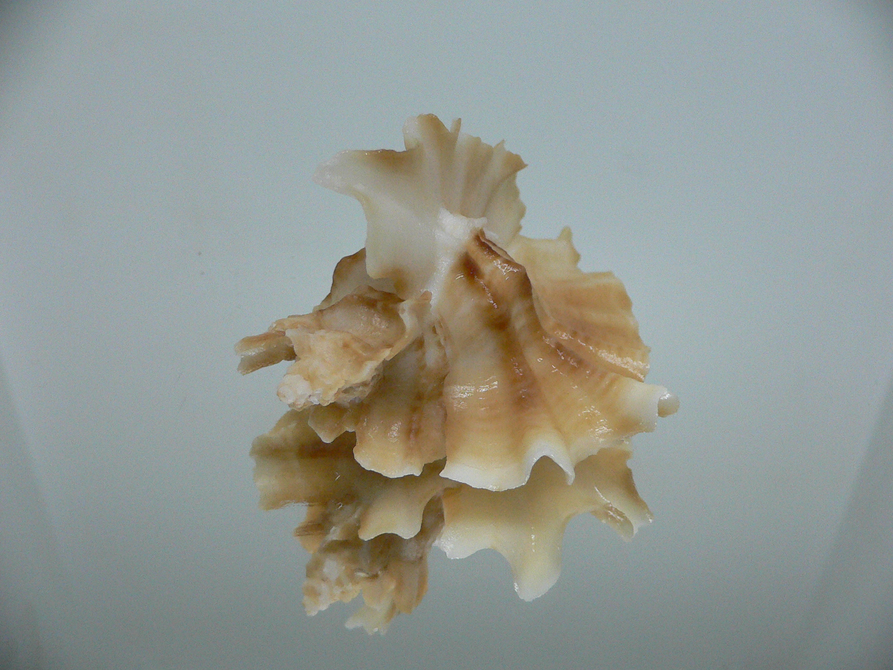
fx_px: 903
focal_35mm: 35
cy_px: 335
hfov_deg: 52.6
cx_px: 446
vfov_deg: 40.7
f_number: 2.8
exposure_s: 1/60
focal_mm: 4.6
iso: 200
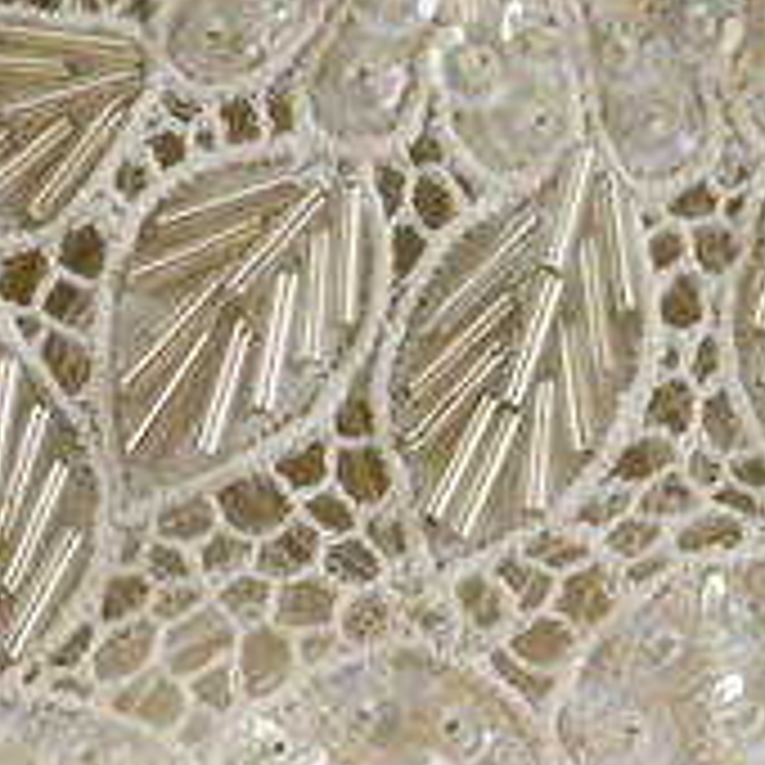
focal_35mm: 158
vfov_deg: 11.1
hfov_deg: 11.1
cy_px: 562
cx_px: 441
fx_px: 3938
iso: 200
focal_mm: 35
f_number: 6.3
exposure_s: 1/160
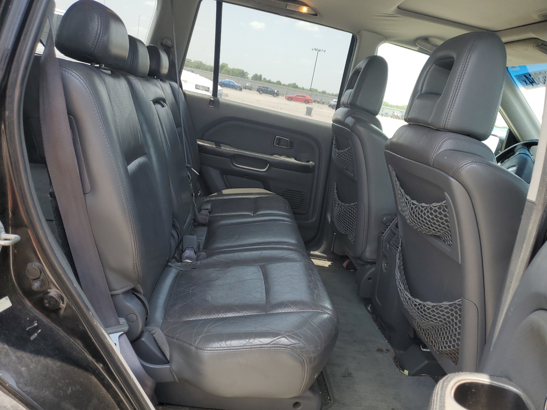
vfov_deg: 53.1
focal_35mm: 26
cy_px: 205
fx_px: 411
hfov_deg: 67.3
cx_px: 274
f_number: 1.5
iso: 50
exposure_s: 1/500
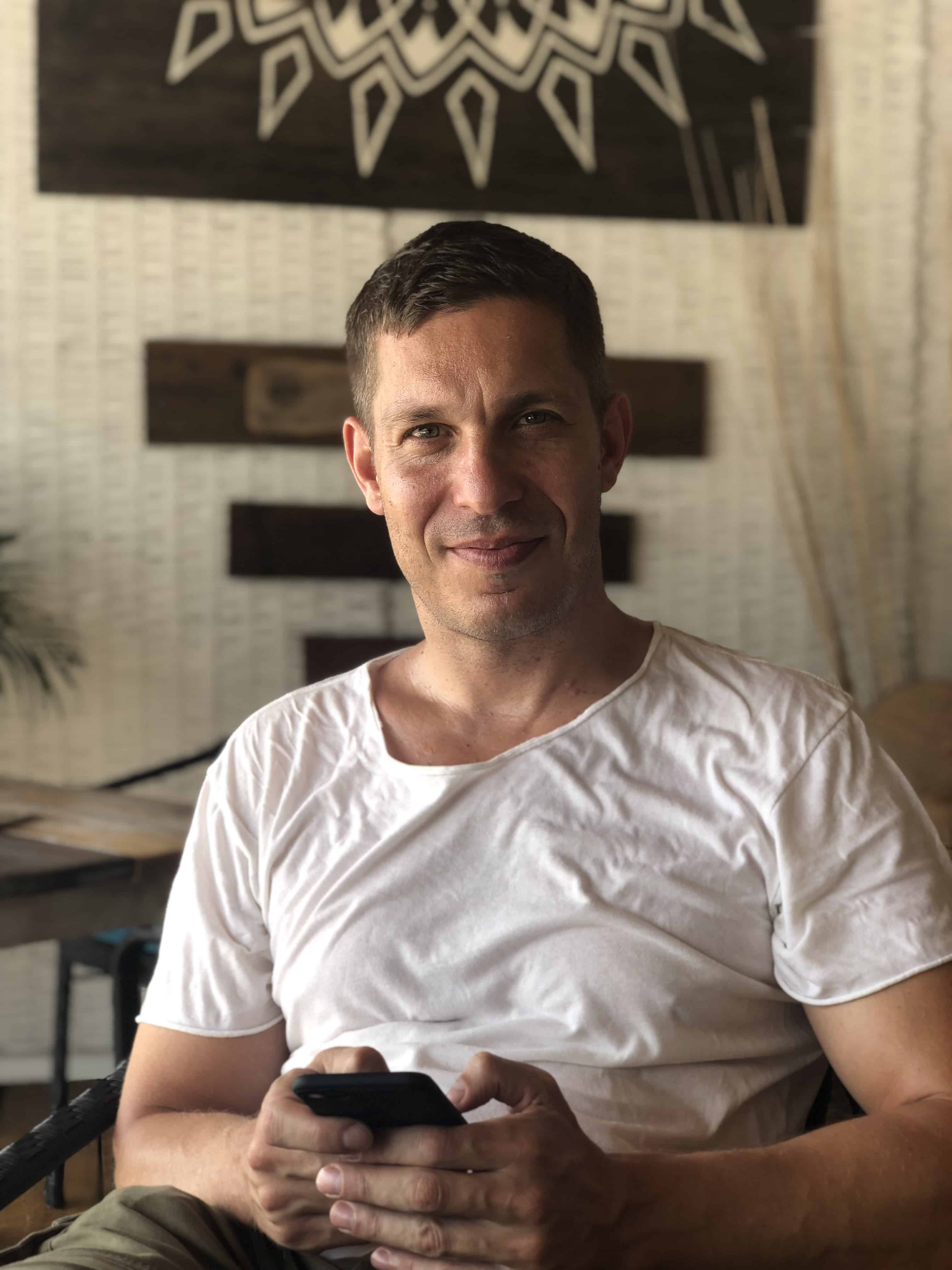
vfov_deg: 36.8
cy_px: 635
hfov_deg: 28.0
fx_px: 1907
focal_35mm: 52
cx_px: 476
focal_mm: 6
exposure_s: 1/120
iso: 16
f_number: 2.4
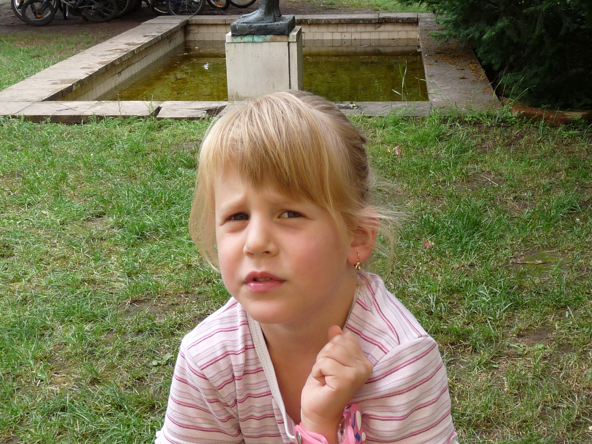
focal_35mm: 53
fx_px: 906
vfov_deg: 27.5
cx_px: 296
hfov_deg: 36.2
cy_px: 222
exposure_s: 1/100
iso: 100
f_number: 3.6
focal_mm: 5.4
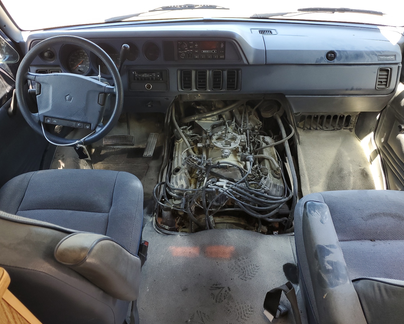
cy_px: 163
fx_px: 335
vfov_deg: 51.5
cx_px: 196
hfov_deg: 62.2
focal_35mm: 28
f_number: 1.5
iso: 59
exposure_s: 1/120
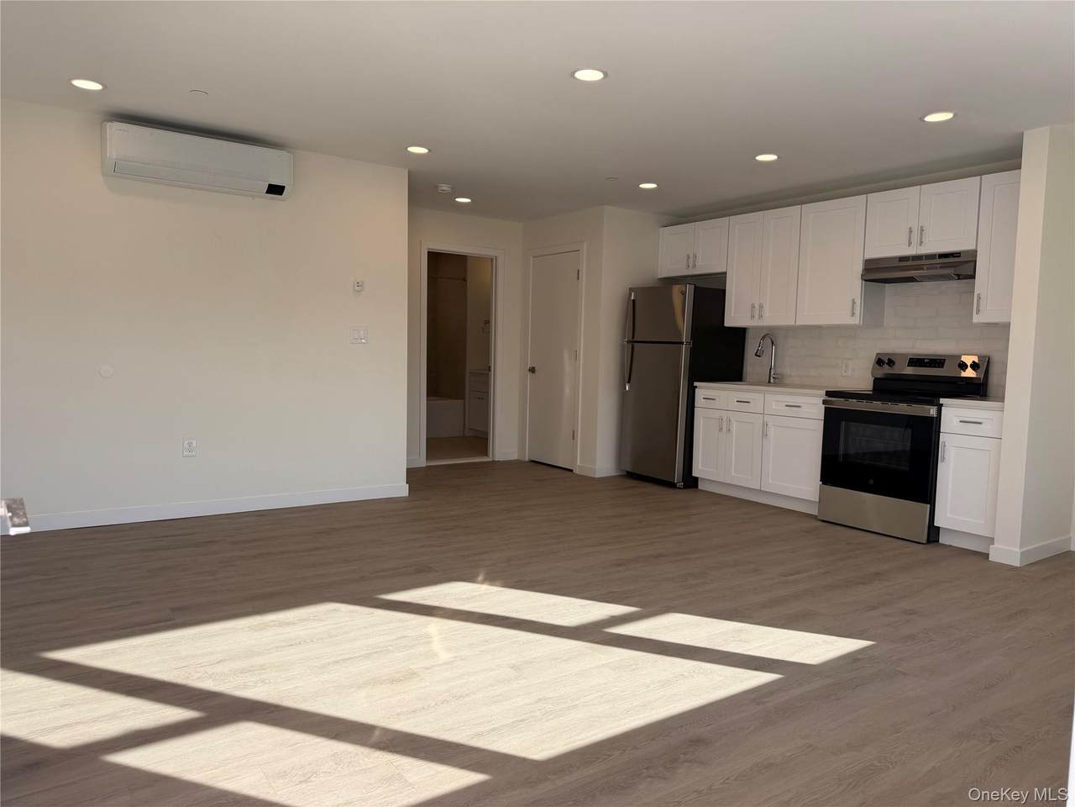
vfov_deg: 56.8
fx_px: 745
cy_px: 404
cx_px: 538
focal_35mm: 24
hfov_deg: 71.6
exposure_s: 1/898
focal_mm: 6.76
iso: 80
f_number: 1.78
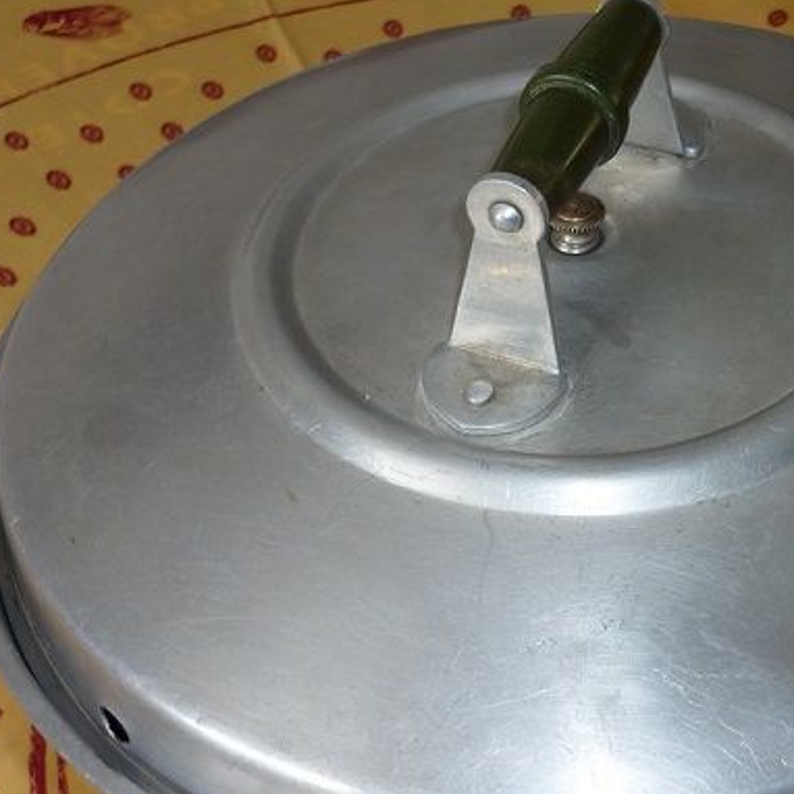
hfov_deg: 26.9
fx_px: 1635
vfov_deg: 27.1
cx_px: 599
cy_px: 530
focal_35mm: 63
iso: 100
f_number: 2.8
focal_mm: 5.5
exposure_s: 1/30
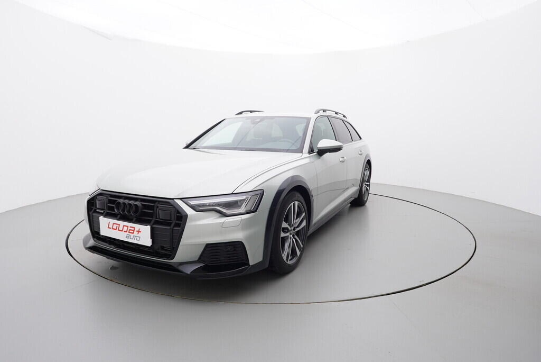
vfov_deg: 56.2
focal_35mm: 22
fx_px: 338
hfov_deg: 77.3
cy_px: 181
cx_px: 270
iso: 200
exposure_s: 1/80
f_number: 5
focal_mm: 15
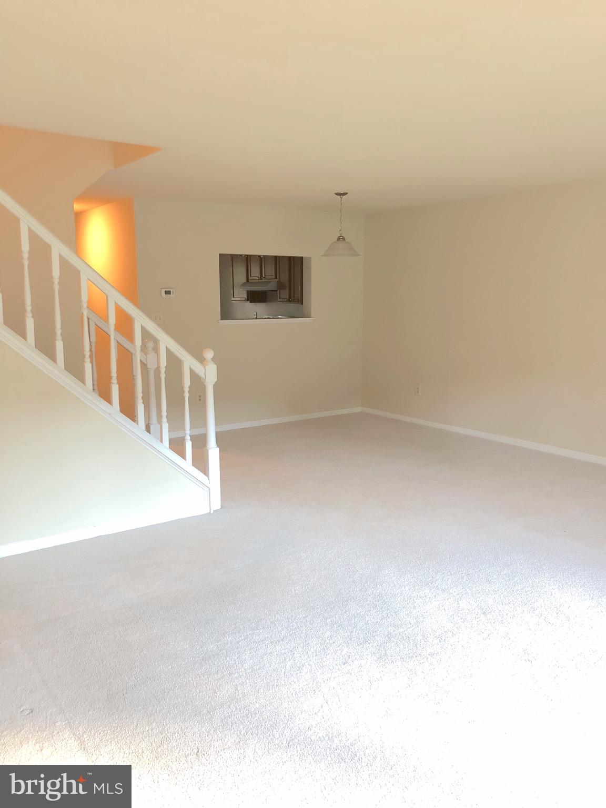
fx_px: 654
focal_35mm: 28
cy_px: 404
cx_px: 303
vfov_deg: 63.4
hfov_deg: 49.7
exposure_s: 1/15
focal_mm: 4
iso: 50
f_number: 1.8
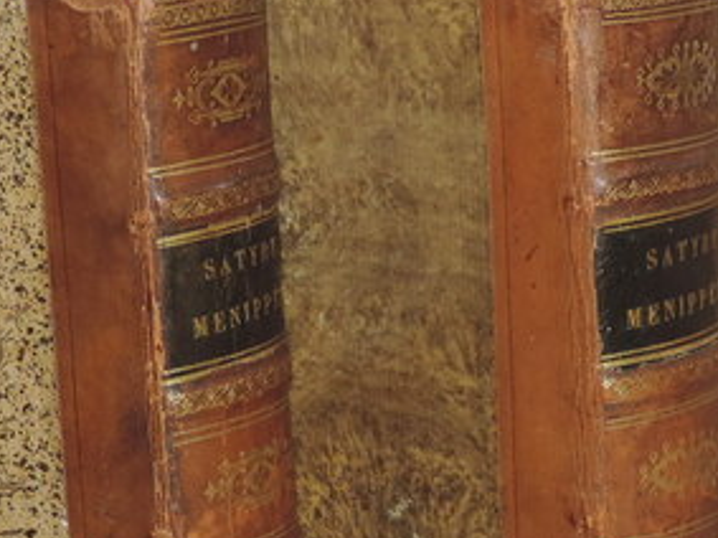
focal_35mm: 133
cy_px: 381
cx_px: 393
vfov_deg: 11.1
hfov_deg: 14.8
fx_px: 2757
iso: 200
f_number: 3.5
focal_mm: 8.3
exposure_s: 1/30
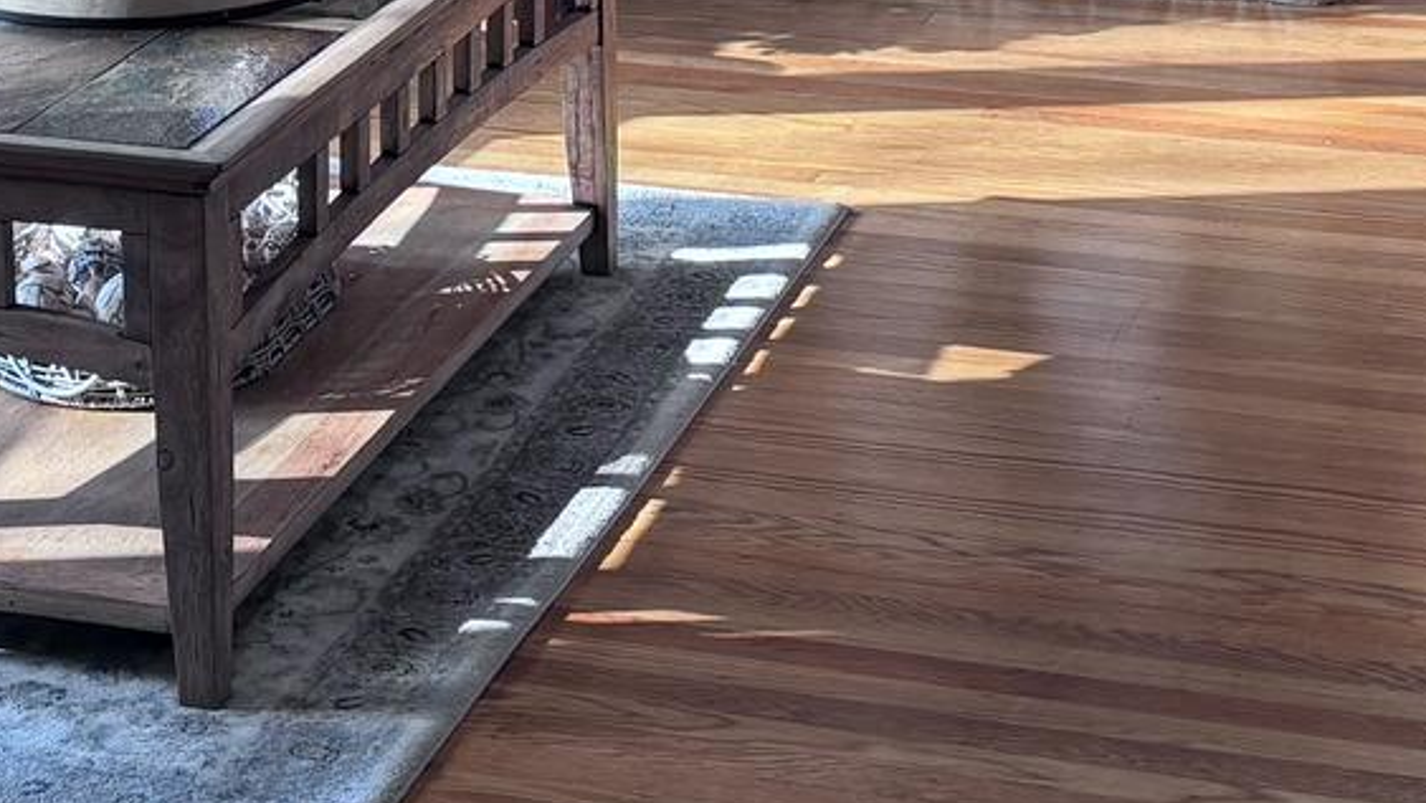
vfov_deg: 11.3
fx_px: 3896
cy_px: -380
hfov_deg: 20.7
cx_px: 512
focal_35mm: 103
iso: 64
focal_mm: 5.96
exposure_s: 1/120
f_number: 1.6
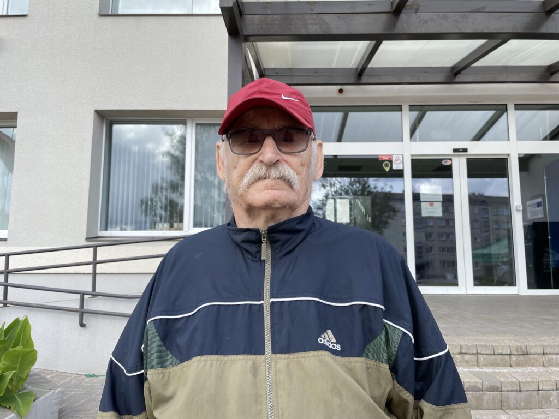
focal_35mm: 26
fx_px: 420
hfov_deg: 67.3
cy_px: 210
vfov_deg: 53.1
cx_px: 280
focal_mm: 4.2
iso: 32
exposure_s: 1/759
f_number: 1.6
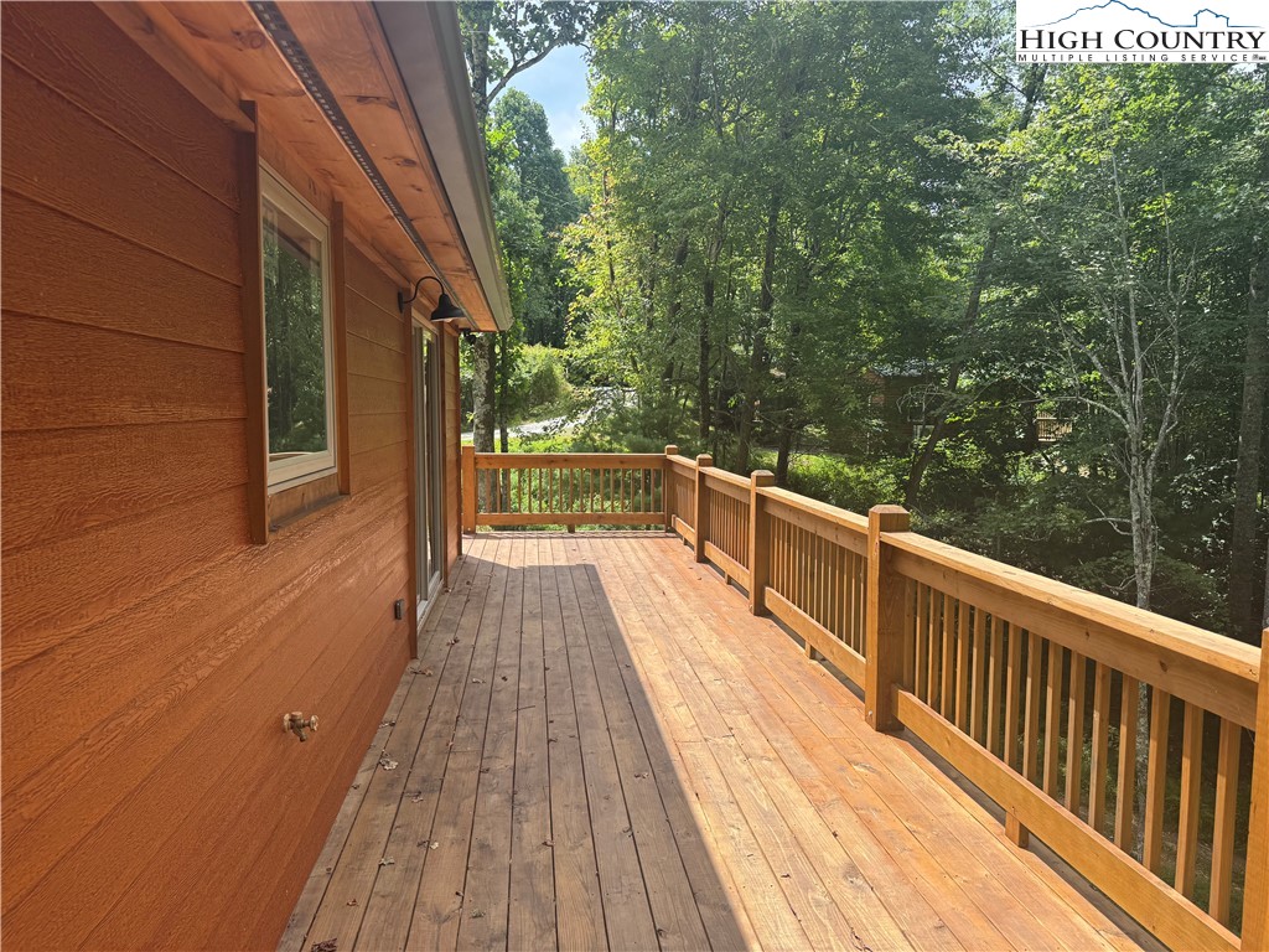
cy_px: 476
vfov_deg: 56.8
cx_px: 634
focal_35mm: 24
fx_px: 880
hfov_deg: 71.6
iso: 80
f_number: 1.78
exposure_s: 1/1238
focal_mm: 6.76
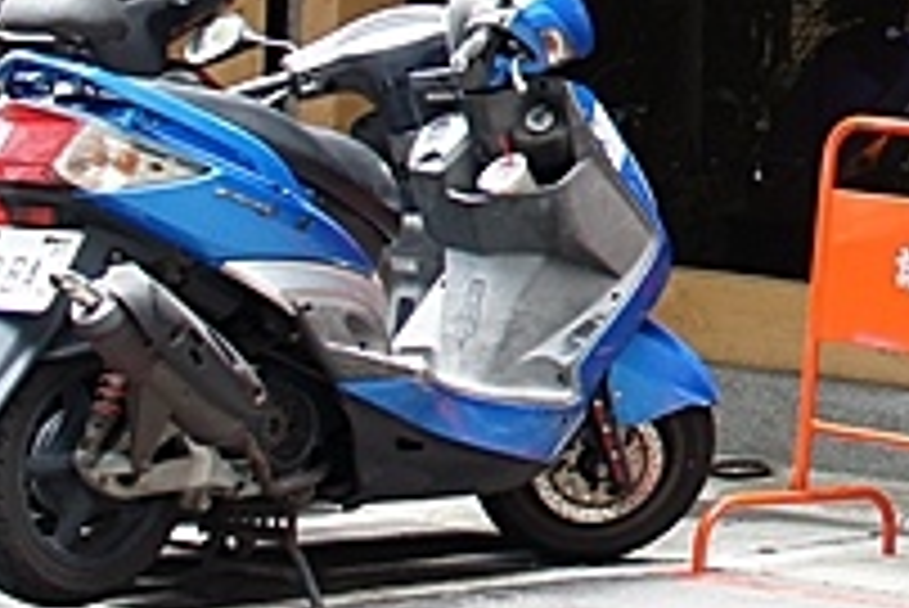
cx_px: 1728
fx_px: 3543
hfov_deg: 13.0
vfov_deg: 9.5
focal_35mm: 140
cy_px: -327
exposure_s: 1/80
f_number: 4
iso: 200
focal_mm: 21
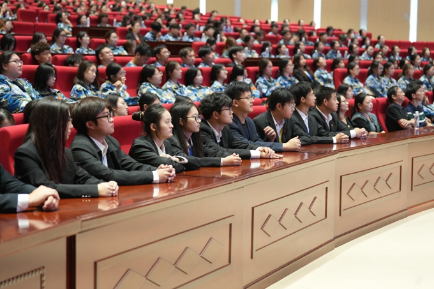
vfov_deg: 19.4
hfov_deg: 28.8
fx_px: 844
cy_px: 144
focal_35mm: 70
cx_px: 217
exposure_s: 1/160
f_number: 2.8
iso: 1600
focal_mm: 70
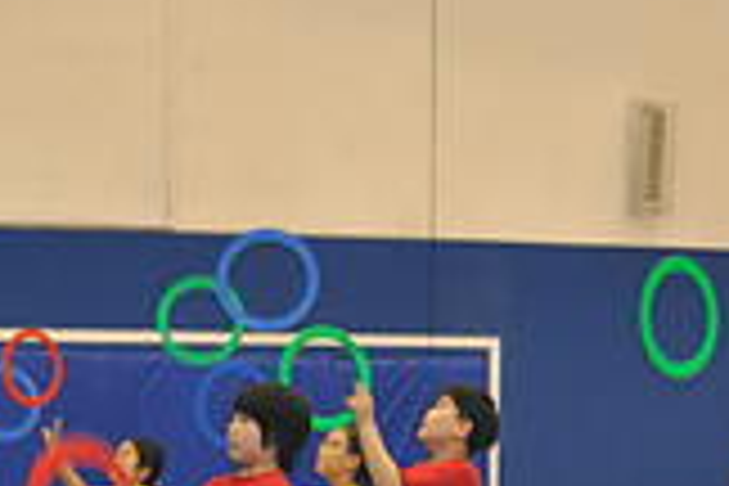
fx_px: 5562
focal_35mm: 275
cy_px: 484
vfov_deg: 5.0
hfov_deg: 7.5
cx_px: 634
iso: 800
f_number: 4
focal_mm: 55
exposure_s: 1/60
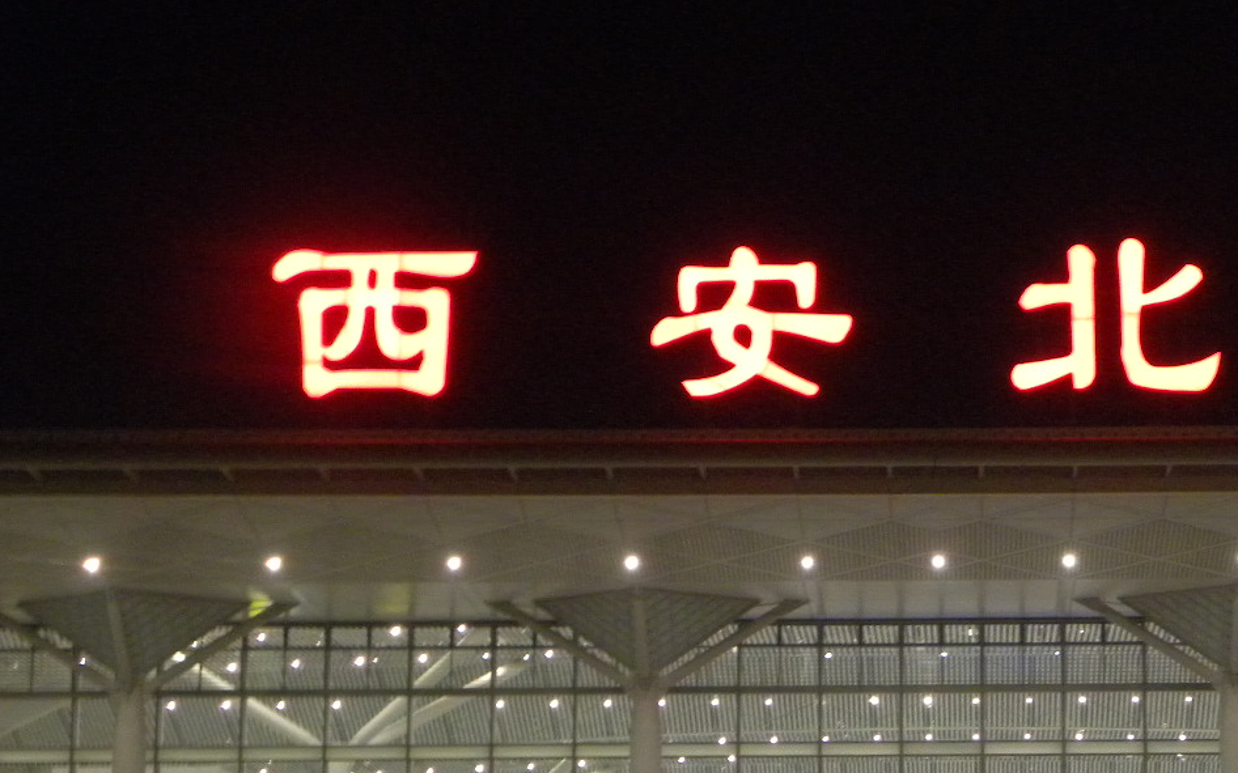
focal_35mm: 104
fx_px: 3508
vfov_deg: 12.5
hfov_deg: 19.8
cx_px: 962
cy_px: 675
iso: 400
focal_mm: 10.3
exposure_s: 1/11.7
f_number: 3.5
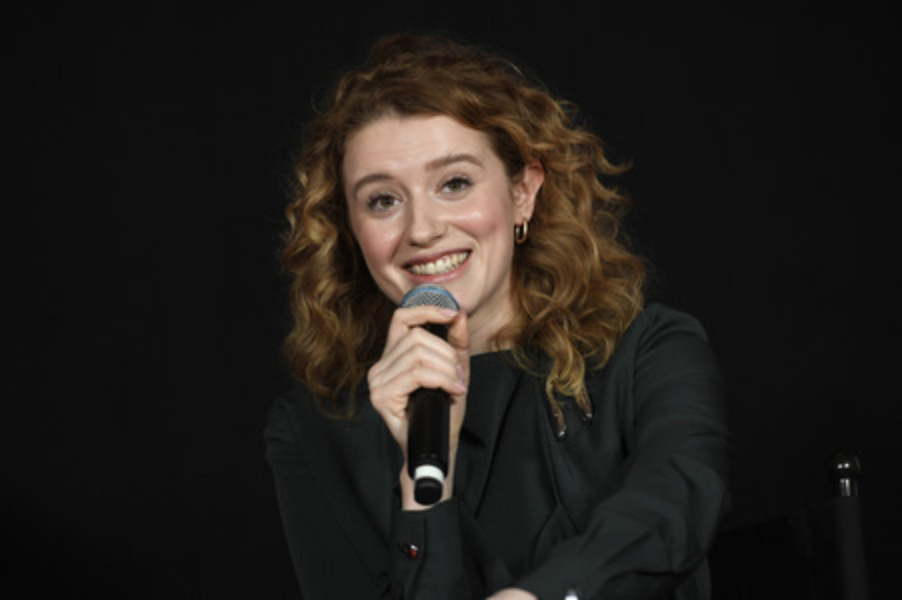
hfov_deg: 10.3
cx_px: 451
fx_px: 5007
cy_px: 300
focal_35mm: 200
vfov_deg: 6.9
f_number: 4
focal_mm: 200
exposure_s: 1/200
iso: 2500
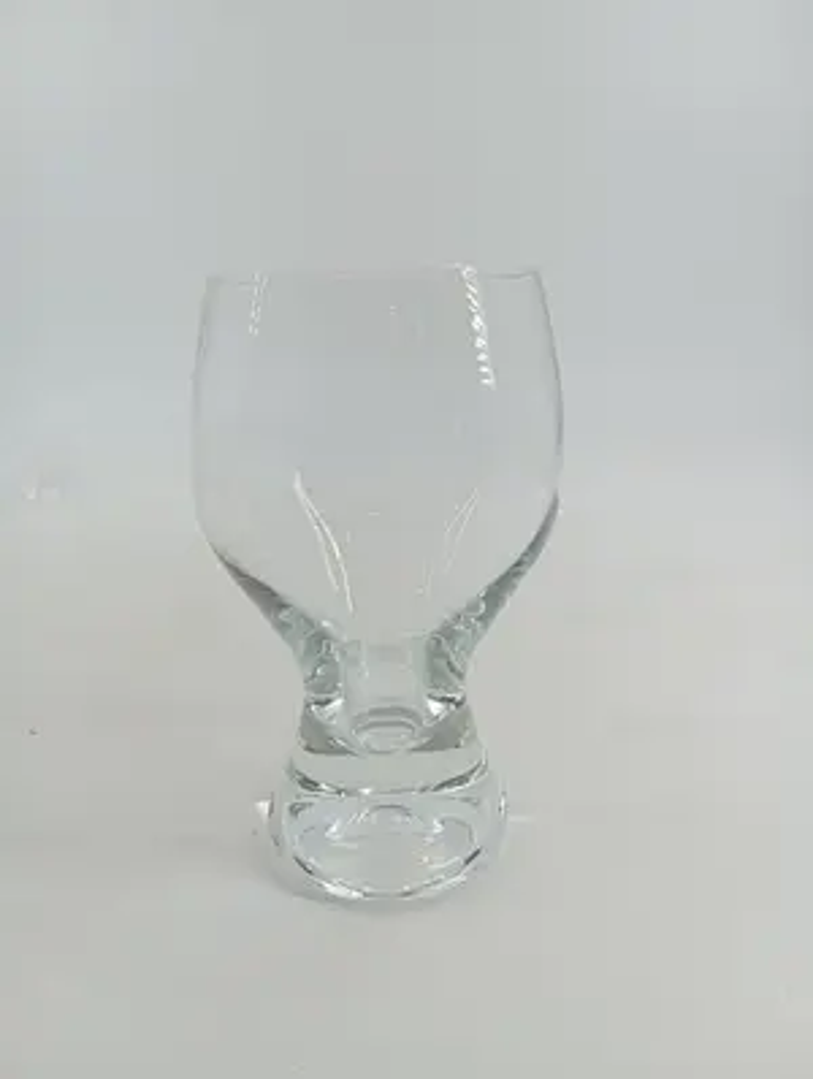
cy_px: 540
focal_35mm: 28
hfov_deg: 49.9
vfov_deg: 63.4
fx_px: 874
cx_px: 406
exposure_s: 1/100
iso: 59
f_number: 1.8
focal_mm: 4.22
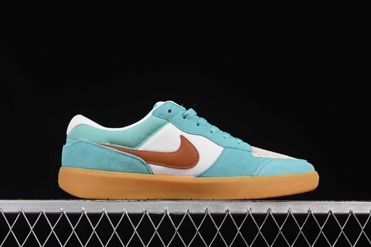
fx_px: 773
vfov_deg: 18.2
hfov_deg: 27.0
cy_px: 124
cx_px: 186
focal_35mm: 75
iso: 160
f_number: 8
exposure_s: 1/80
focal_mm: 50
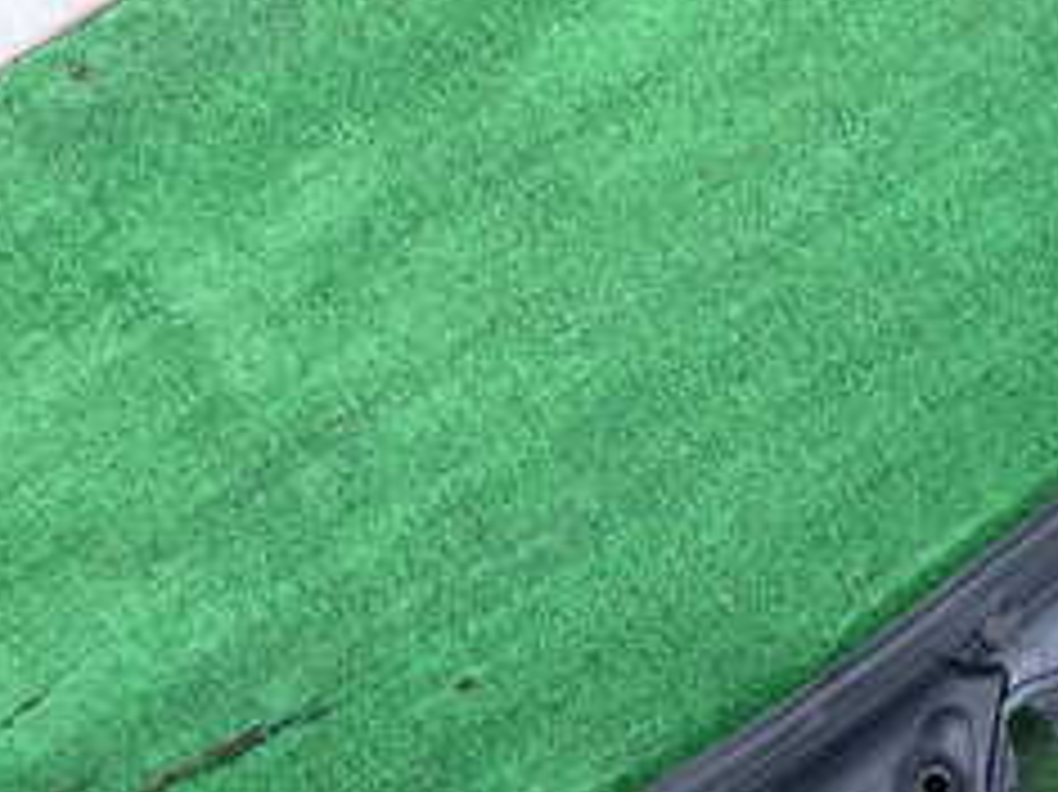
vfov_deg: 15.9
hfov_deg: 21.3
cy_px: 688
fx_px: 2810
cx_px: 536
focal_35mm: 92
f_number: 2.5
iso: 640
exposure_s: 1/125
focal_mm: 6.37
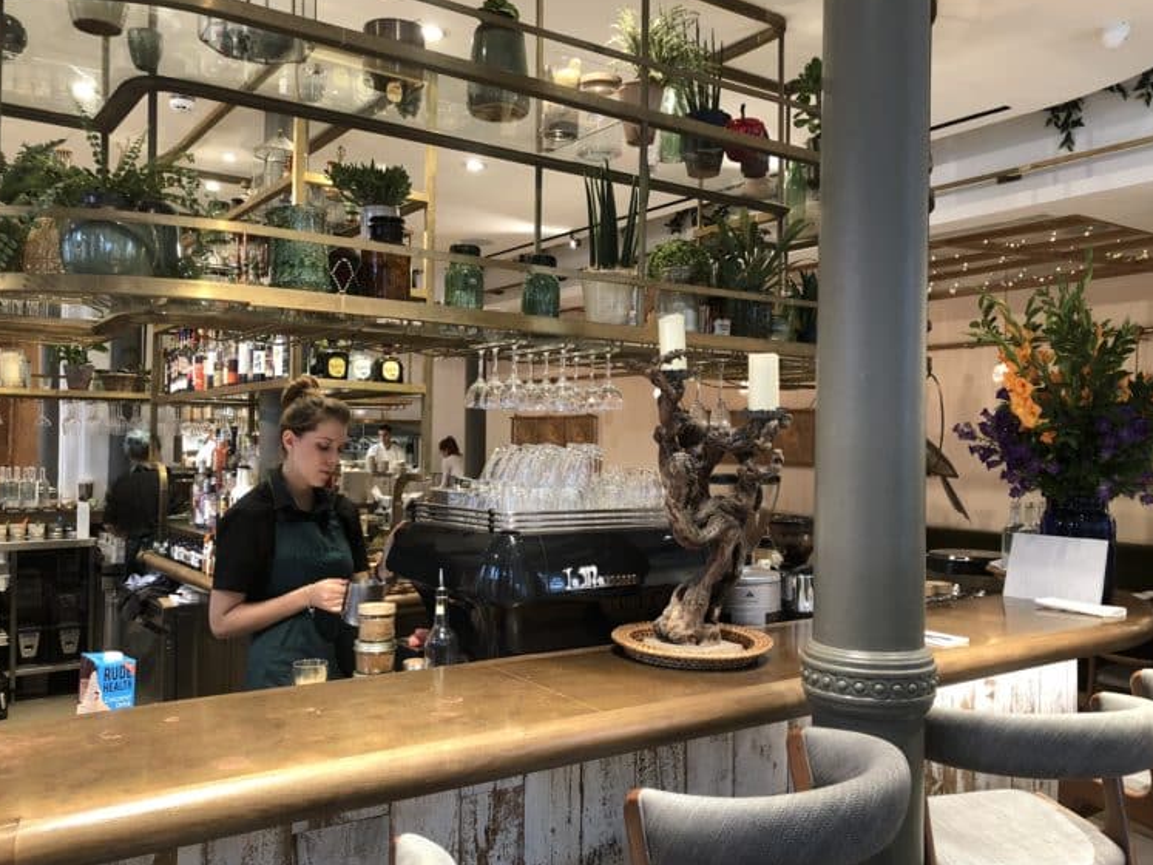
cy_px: 442
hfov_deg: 60.0
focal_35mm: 30
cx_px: 574
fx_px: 999
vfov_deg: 46.8
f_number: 1.8
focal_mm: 3.99
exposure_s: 1/17
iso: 40
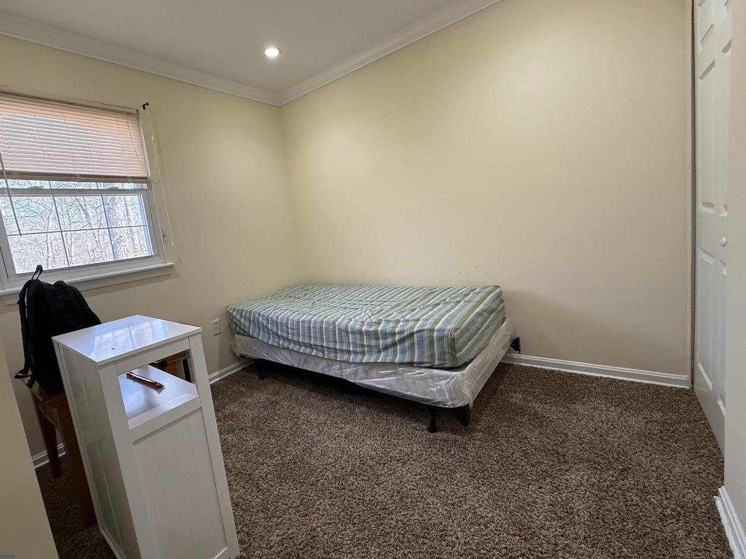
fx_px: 345
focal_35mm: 16
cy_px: 269
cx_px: 337
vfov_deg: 78.1
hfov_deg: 94.2
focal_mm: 2.22
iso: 320
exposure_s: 1/120
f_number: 2.2
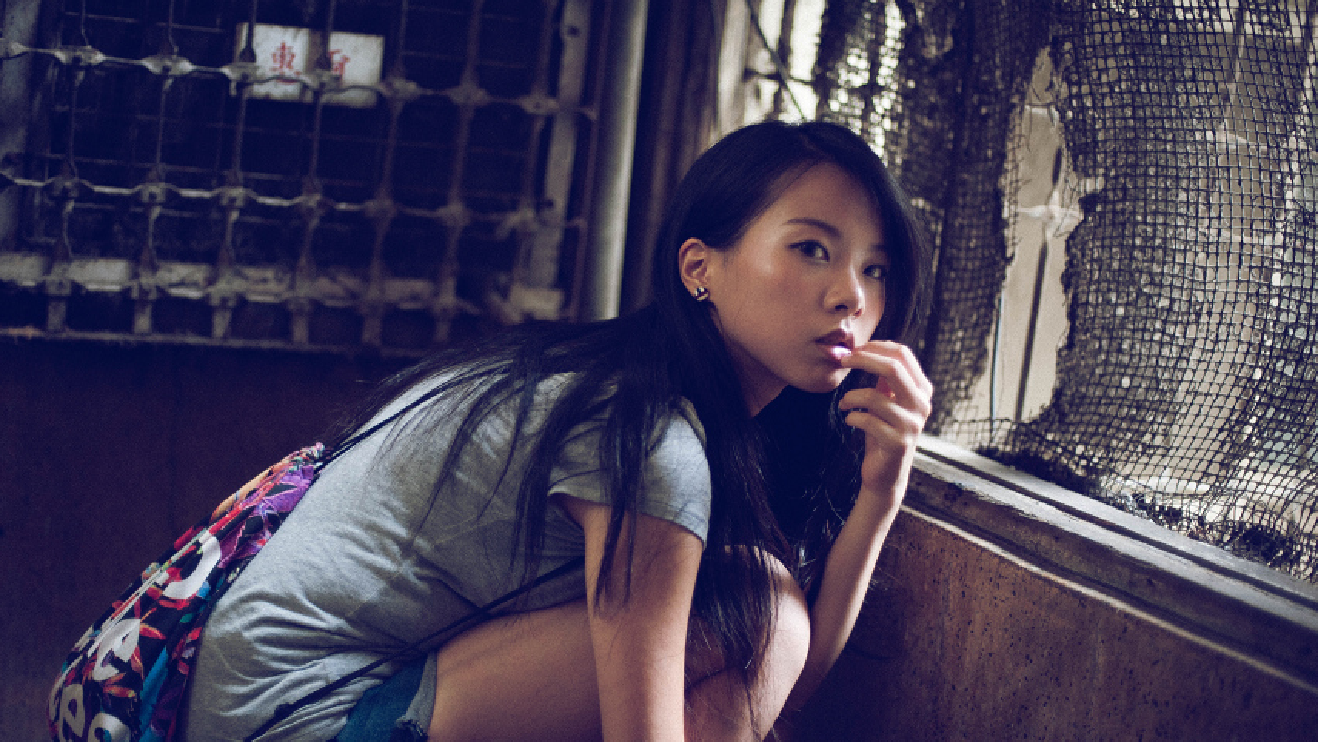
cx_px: 633
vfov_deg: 21.8
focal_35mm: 55
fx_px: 1923
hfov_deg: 37.8
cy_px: 393
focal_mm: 50
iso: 1250
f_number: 1.6
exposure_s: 1/80
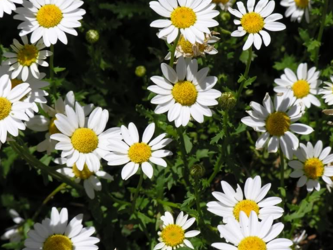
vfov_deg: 5.1
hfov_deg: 6.8
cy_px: 125
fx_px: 2799
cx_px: 173
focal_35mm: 291
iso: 50
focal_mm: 71
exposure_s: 1/212
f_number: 7.5
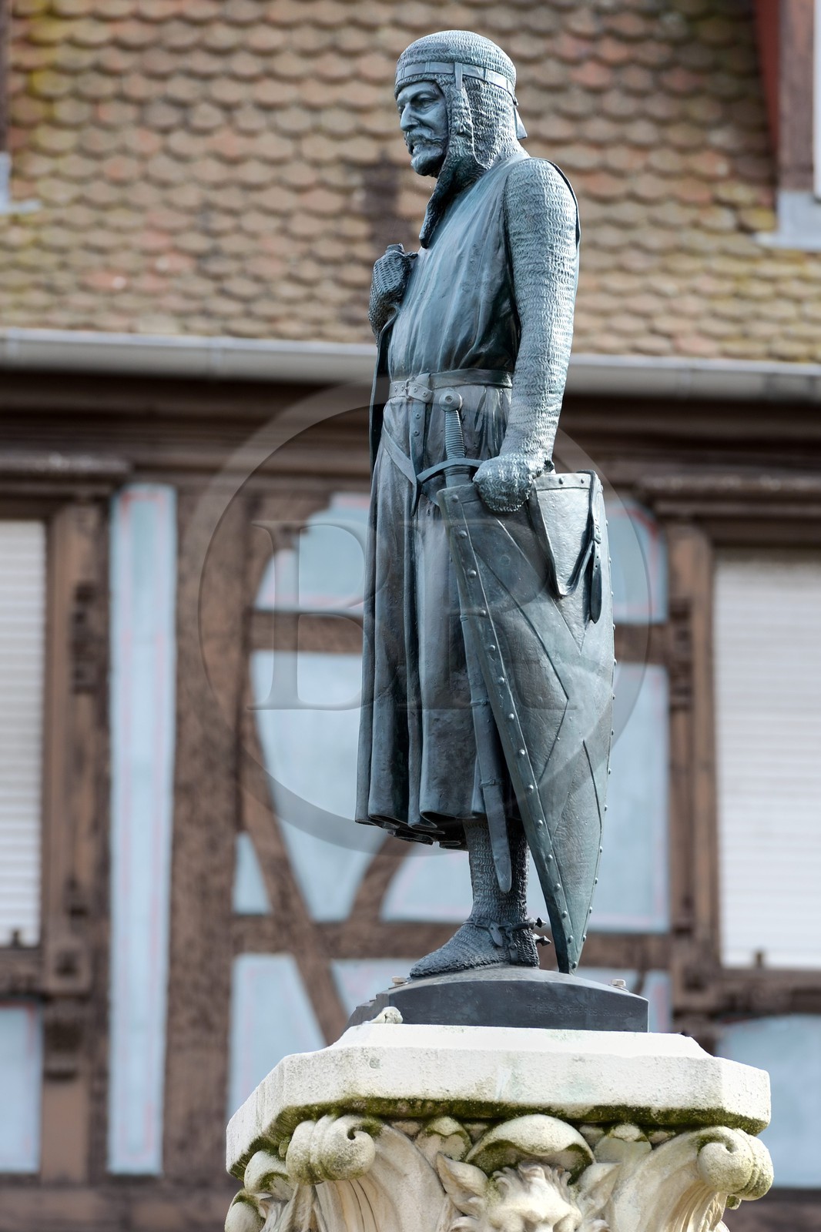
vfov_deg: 10.3
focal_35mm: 200
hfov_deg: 6.9
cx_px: 410
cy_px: 616
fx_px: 6844
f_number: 6.3
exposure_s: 1/250
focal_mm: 200
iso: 200
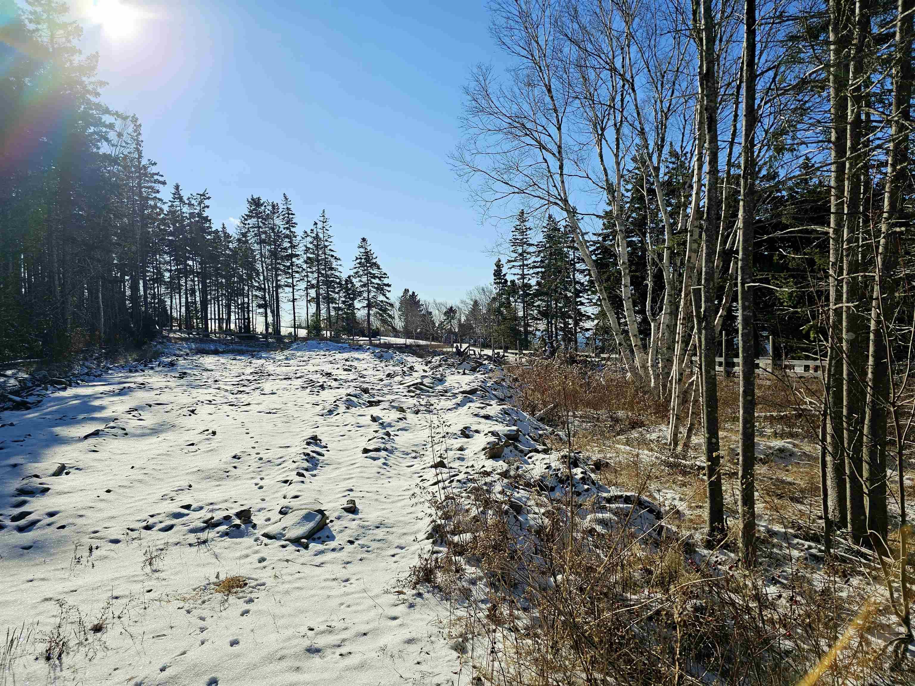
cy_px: 343
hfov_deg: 73.9
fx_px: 608
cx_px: 458
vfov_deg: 58.9
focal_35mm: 23
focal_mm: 6.3
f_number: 1.7
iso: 12
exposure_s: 1/1869
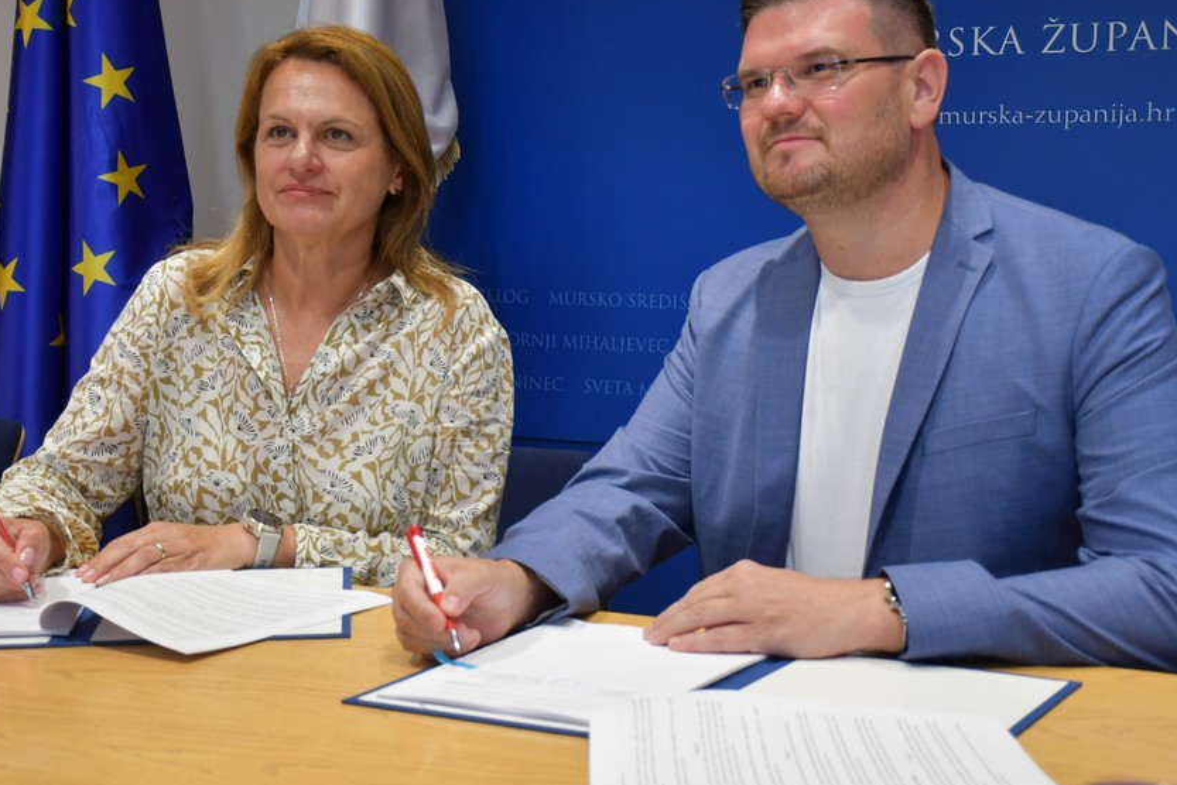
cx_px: 592
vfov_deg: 23.0
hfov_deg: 33.9
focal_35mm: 59
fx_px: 1930
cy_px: 306
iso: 1250
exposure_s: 1/125
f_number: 4
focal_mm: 32
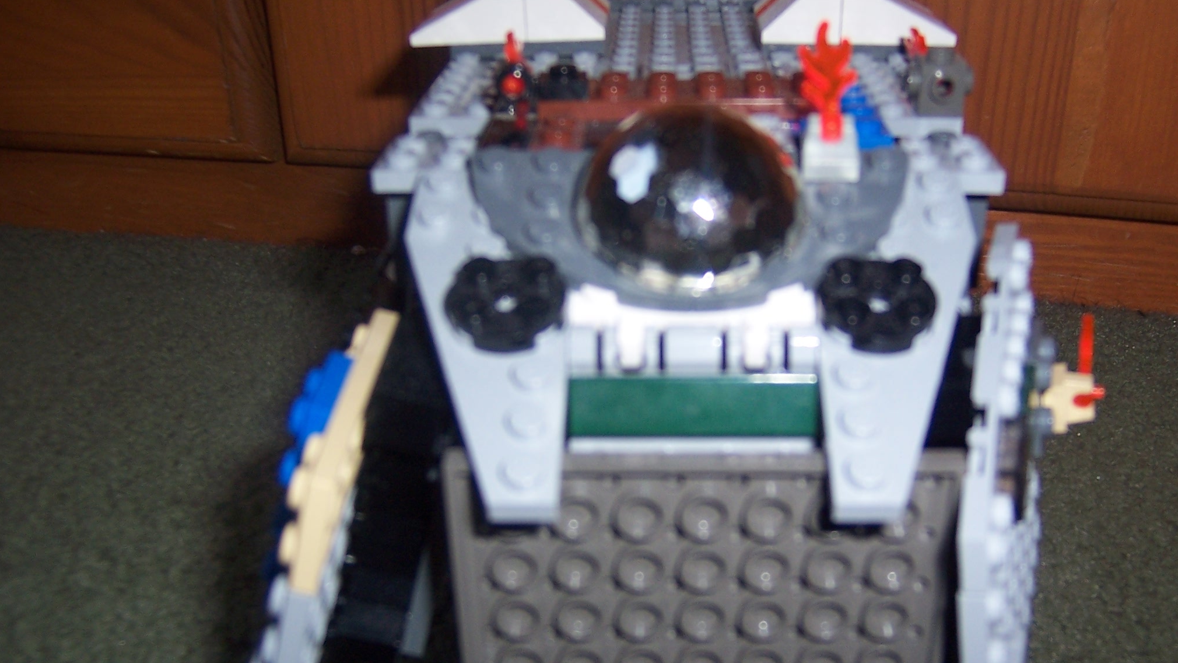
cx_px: 651
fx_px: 1281
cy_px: 436
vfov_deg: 28.8
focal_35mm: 41
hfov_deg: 49.3
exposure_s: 1/60
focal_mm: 5.5
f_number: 2.8
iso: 80
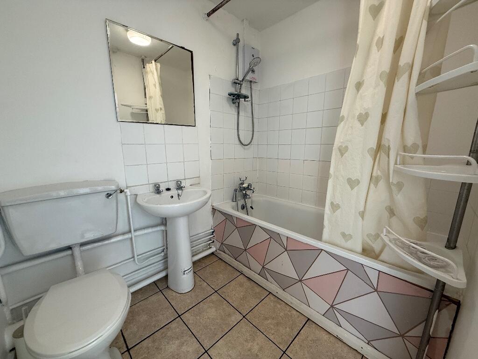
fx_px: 193
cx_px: 239
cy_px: 180
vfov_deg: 85.7
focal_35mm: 14
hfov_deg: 102.1
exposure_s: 1/100
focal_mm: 2.22
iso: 125
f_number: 2.2
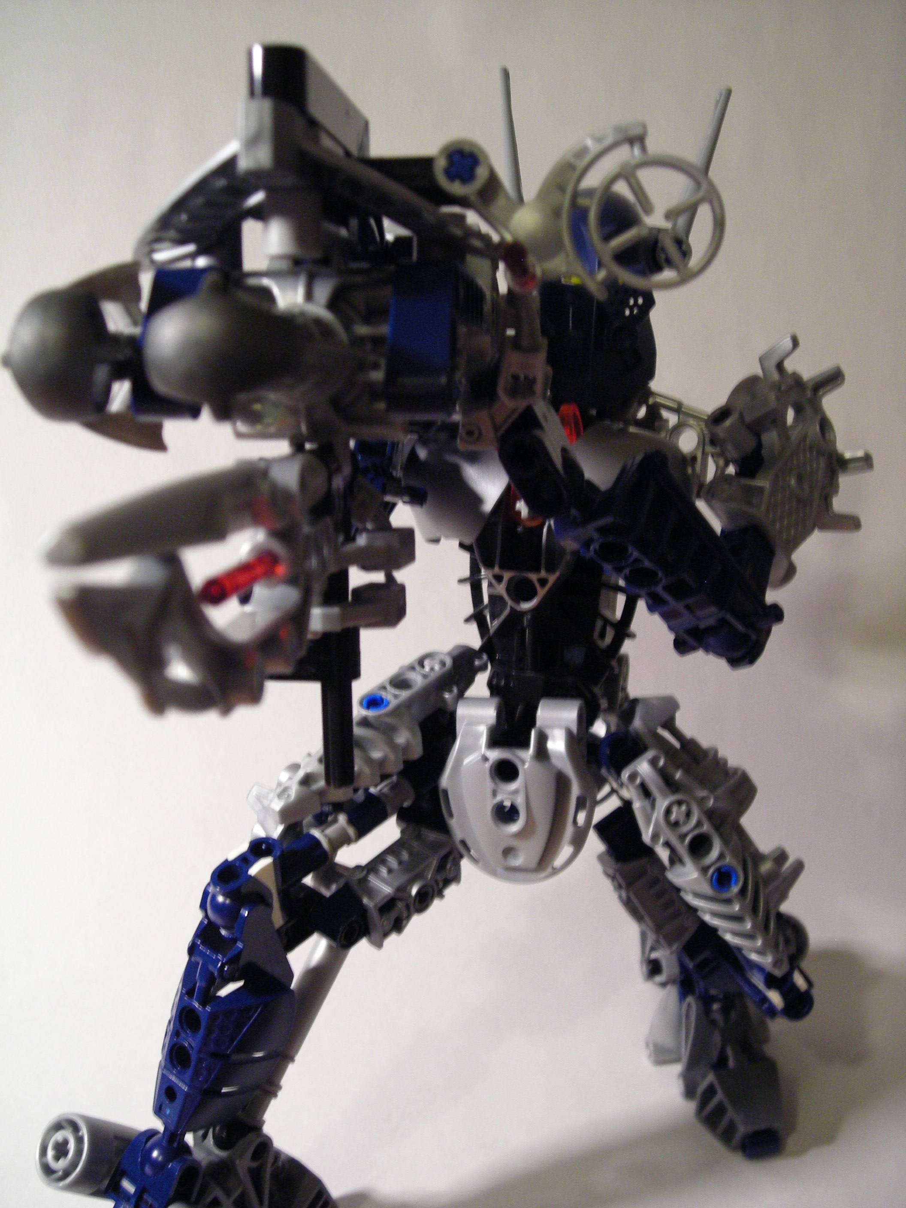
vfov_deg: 45.8
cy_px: 604
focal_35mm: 41
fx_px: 1431
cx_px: 453
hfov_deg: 35.1
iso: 200
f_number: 3.3
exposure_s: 1/4.2
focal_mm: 6.8
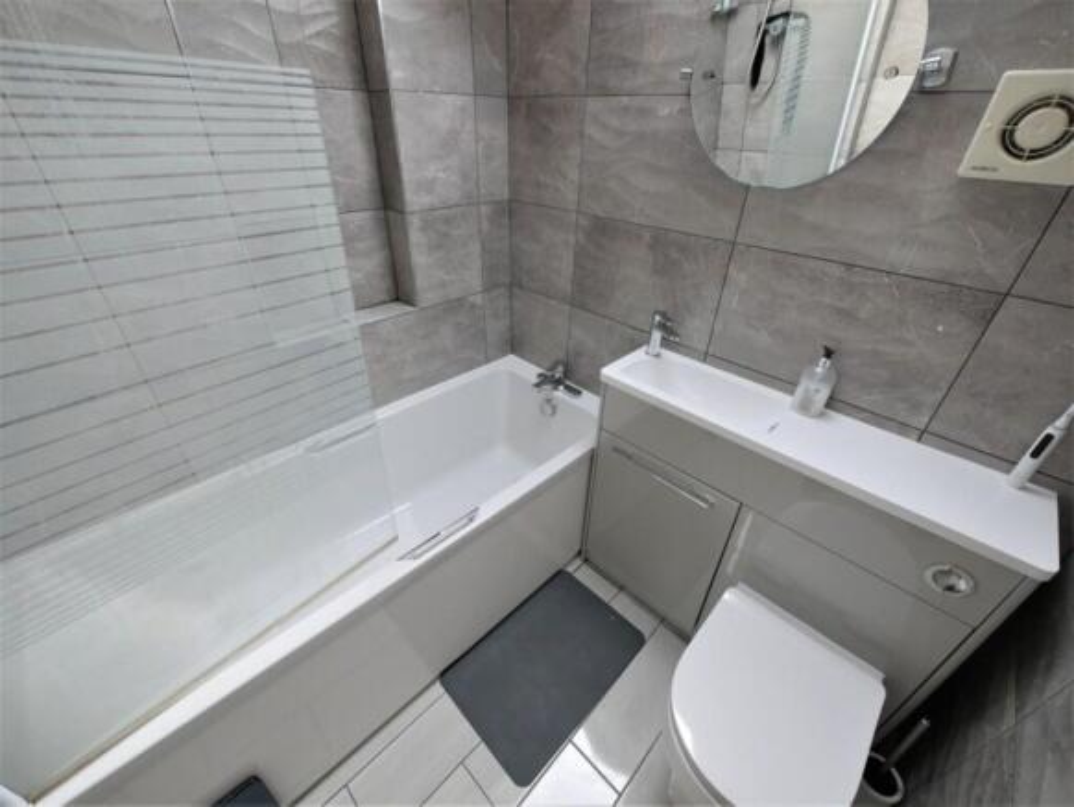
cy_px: 404
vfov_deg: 85.7
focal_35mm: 14
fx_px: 435
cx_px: 537
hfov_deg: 102.0
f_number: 4
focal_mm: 7
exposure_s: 1/60
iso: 400
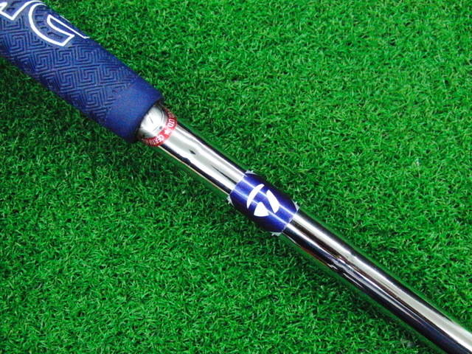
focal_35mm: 37
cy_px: 177
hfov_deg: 50.1
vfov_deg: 38.7
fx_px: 505
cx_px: 236
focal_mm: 6.42
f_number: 3.6
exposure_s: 1/250
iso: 3200
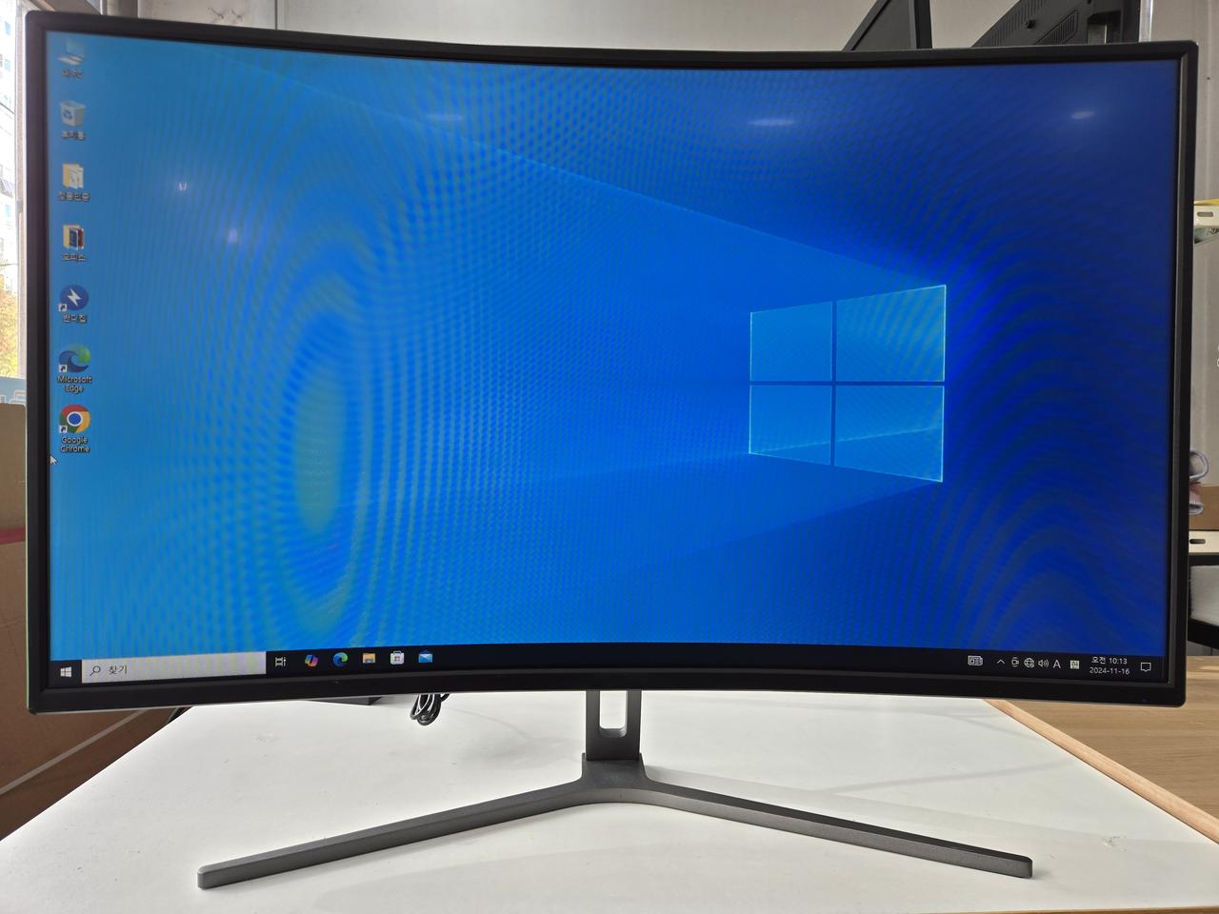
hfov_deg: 73.9
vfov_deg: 58.9
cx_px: 610
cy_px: 457
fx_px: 810
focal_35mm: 23
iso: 50
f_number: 1.8
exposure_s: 1/120
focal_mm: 5.4
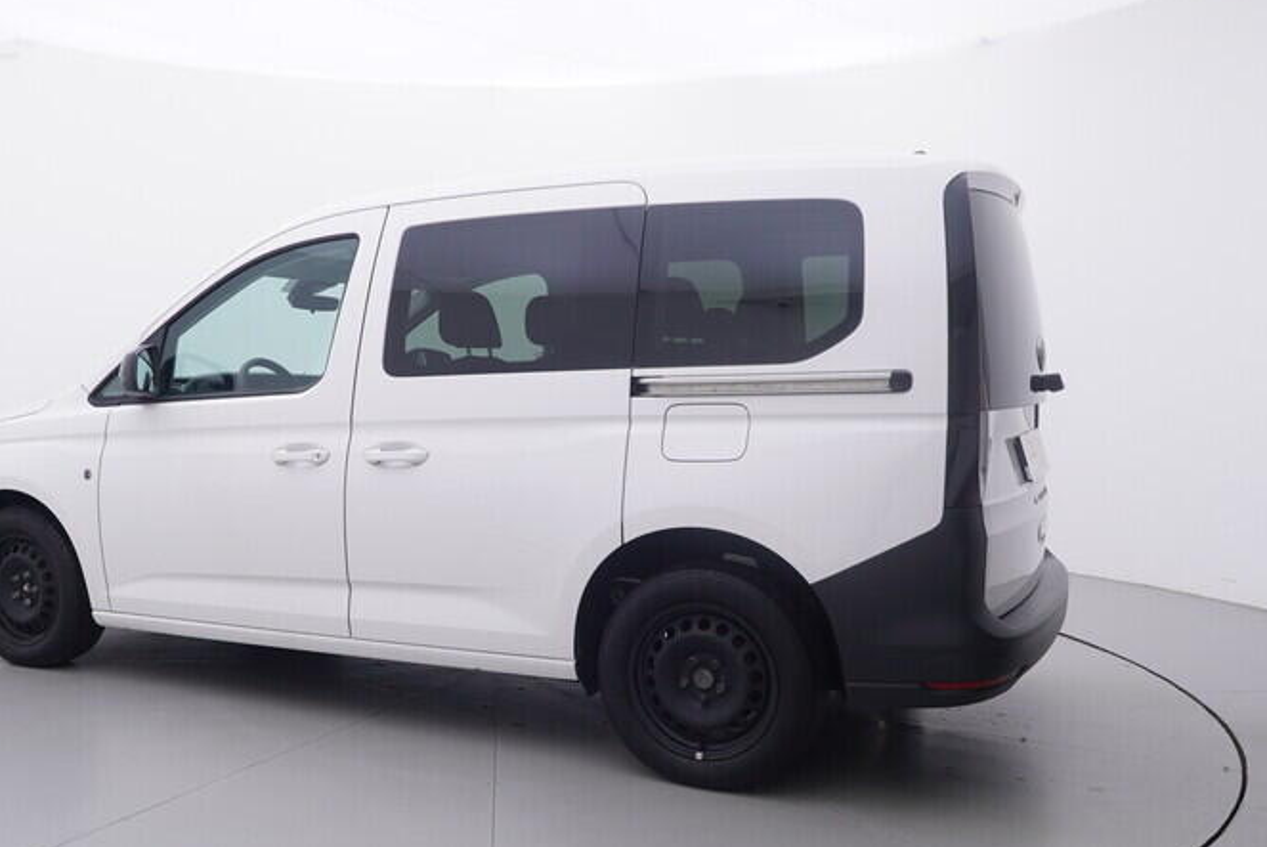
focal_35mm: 35
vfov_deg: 38.0
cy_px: 503
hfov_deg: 54.2
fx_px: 1225
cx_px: 487
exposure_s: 1/80
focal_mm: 15
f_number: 5
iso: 200
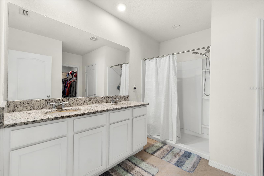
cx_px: 132
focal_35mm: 15
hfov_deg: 100.4
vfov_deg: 77.3
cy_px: 88
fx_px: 110
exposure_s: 1.3
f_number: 8
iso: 100
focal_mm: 10
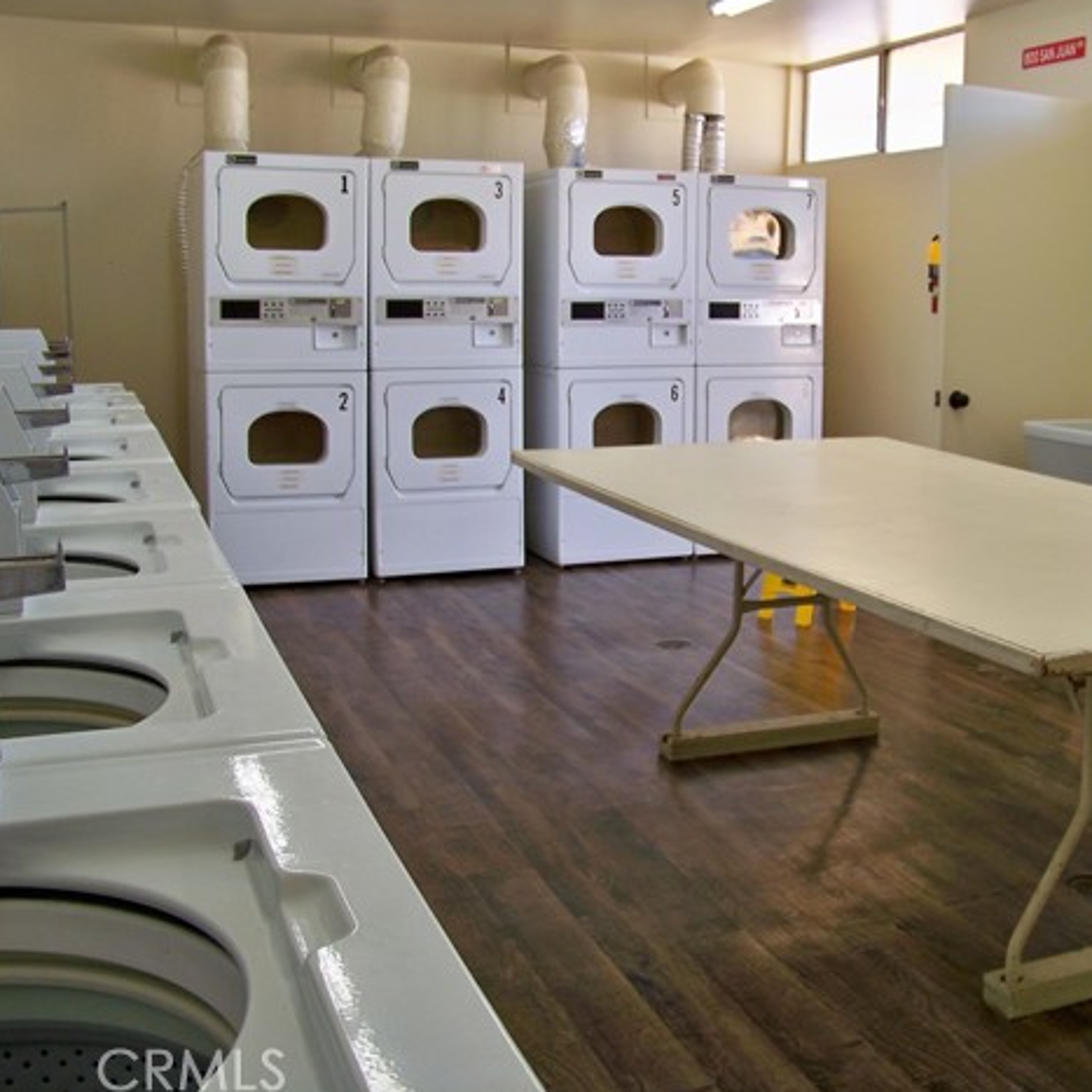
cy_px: 542
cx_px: 706
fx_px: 1428
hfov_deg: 41.4
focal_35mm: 40
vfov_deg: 41.9
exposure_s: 1/80
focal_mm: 5.85
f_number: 2.8
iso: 80
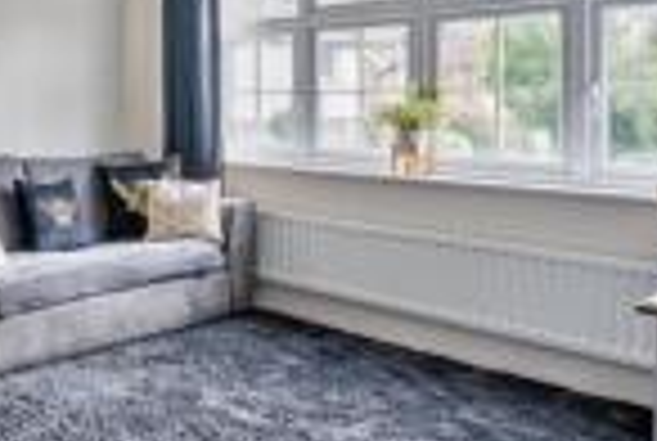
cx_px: -40
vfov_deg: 33.6
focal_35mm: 39
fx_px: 713
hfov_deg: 41.1
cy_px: 106
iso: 100
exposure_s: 1/2.5
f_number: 8
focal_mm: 12
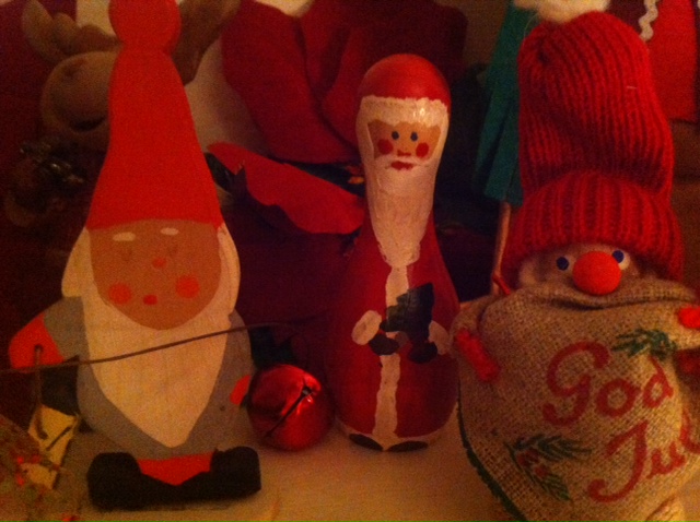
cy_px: 261
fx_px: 707
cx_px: 350
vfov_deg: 40.6
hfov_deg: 52.7
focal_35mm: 35
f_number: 2.8
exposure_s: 1/15
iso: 1000
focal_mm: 3.85
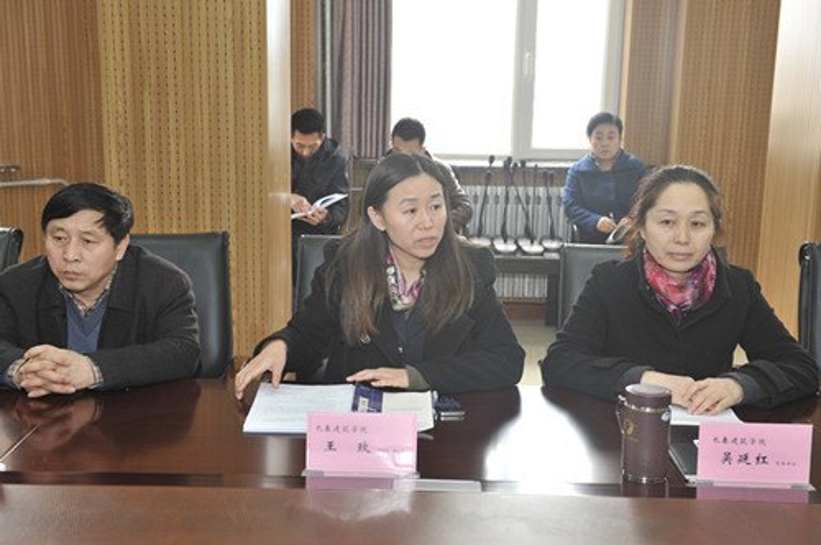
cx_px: 410
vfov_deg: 28.0
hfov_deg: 41.2
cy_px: 272
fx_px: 1093
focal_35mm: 48
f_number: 7.1
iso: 800
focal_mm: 48
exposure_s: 1/60
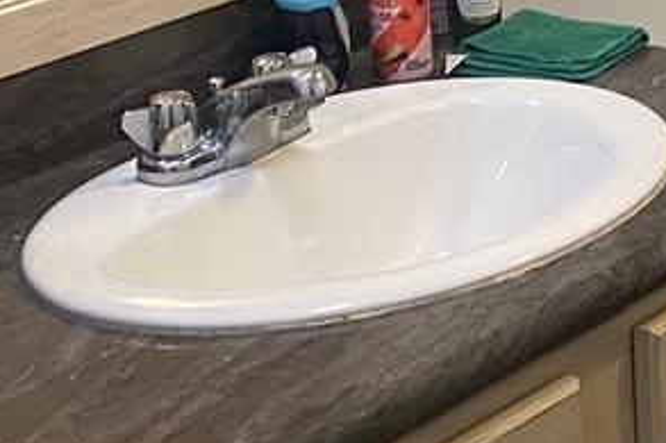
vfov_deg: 9.7
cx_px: 1271
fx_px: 2459
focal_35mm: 133
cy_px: -411
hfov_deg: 13.5
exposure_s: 1/60
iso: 100
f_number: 1.8
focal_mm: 4.25
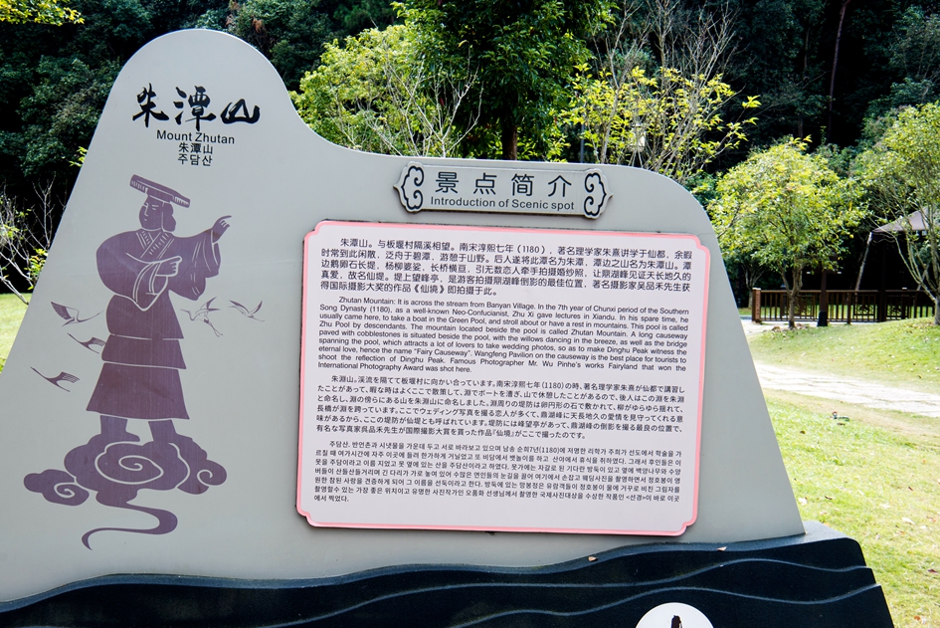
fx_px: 1254
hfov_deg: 41.0
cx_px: 420
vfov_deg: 28.1
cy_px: 357
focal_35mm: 48
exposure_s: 1/100
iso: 200
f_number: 9
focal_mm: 42
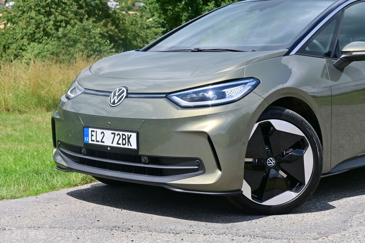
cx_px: 182
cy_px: 122
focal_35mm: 75
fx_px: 760
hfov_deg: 27.0
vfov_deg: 18.2
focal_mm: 50
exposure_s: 1/1000
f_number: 6.3
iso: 200
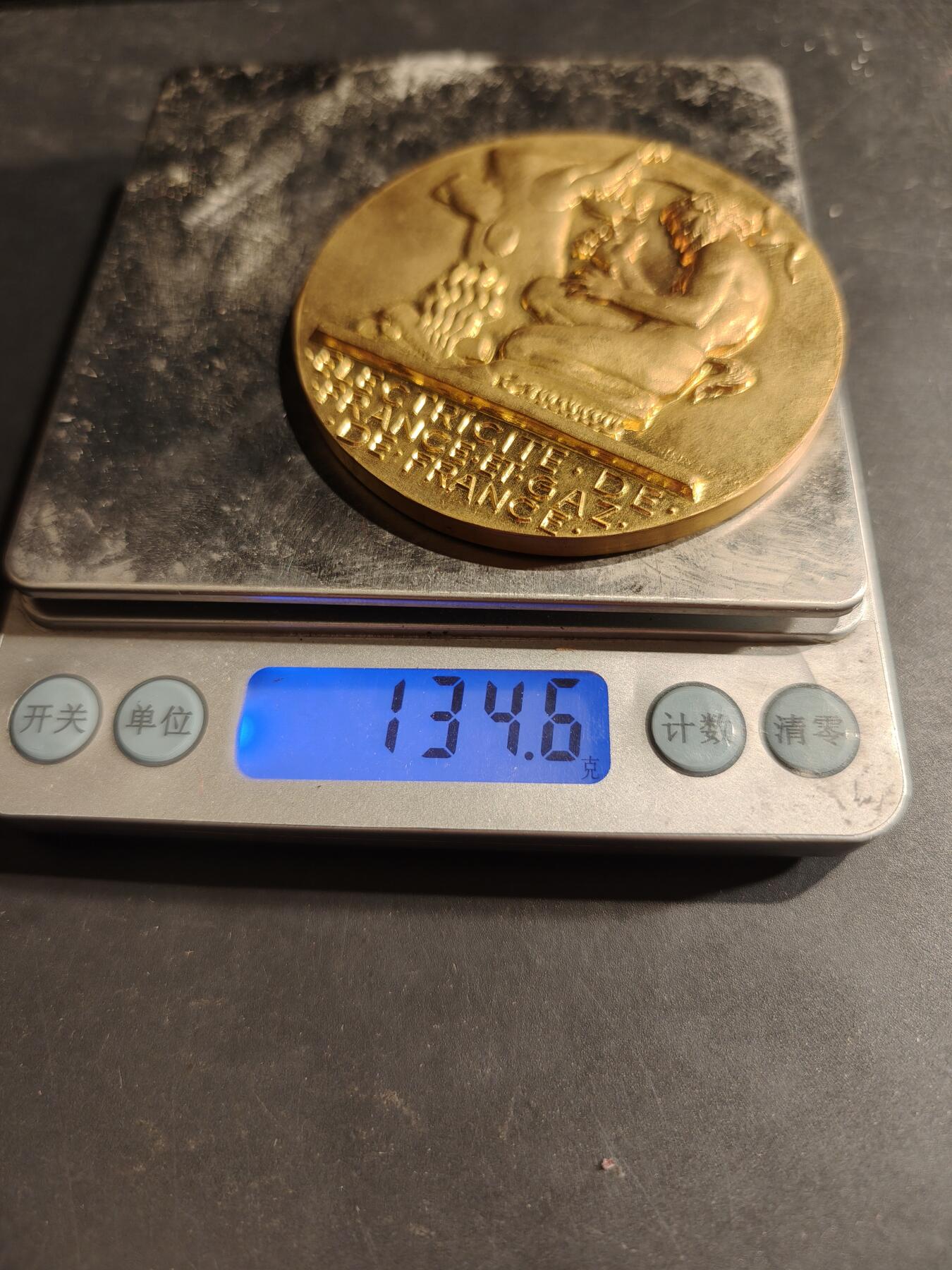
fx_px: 843
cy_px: 635
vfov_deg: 73.9
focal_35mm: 23
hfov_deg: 58.9
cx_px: 476
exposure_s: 1/200
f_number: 1.6
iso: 200
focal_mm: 6.06
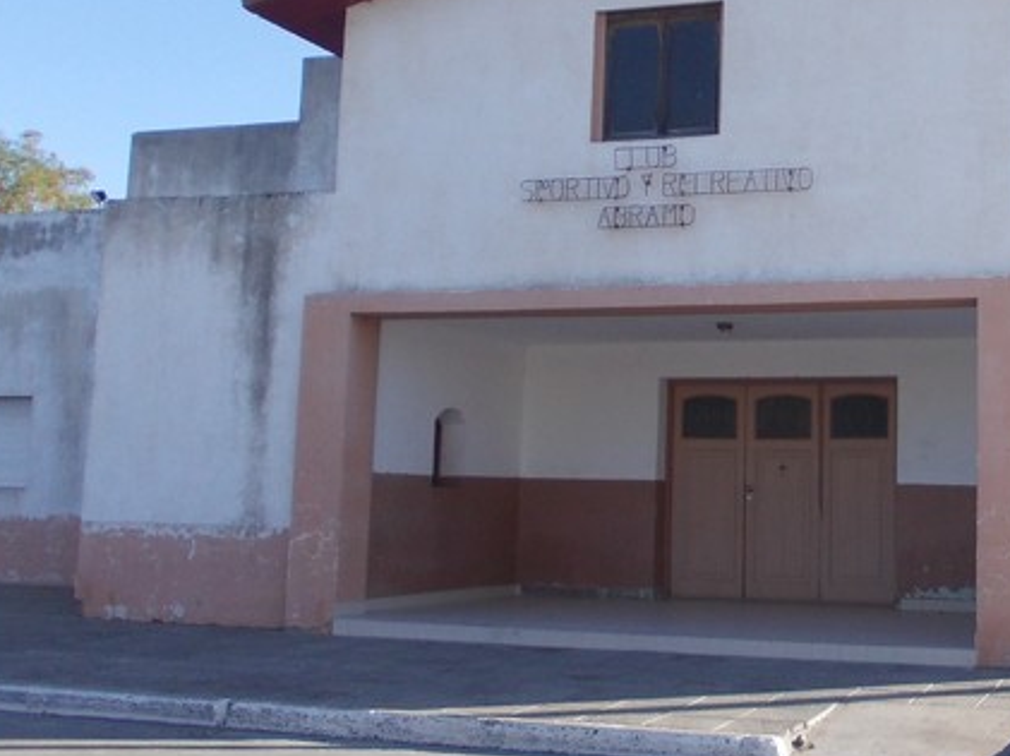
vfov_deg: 28.5
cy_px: 326
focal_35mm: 51
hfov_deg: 36.5
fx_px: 1487
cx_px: 770
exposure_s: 1/160
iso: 80
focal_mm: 4
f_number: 5.4
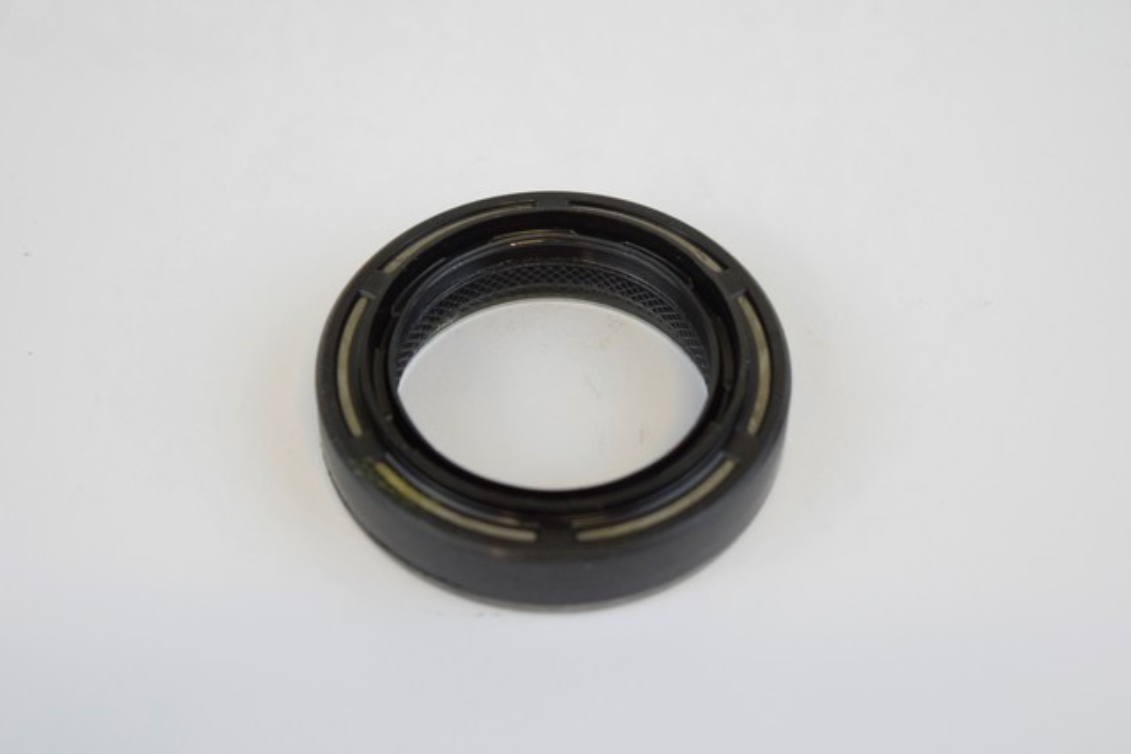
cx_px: 566
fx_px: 2592
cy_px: 377
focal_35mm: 82
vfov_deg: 16.6
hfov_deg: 24.6
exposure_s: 1/60
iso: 1400
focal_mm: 55
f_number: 5.6
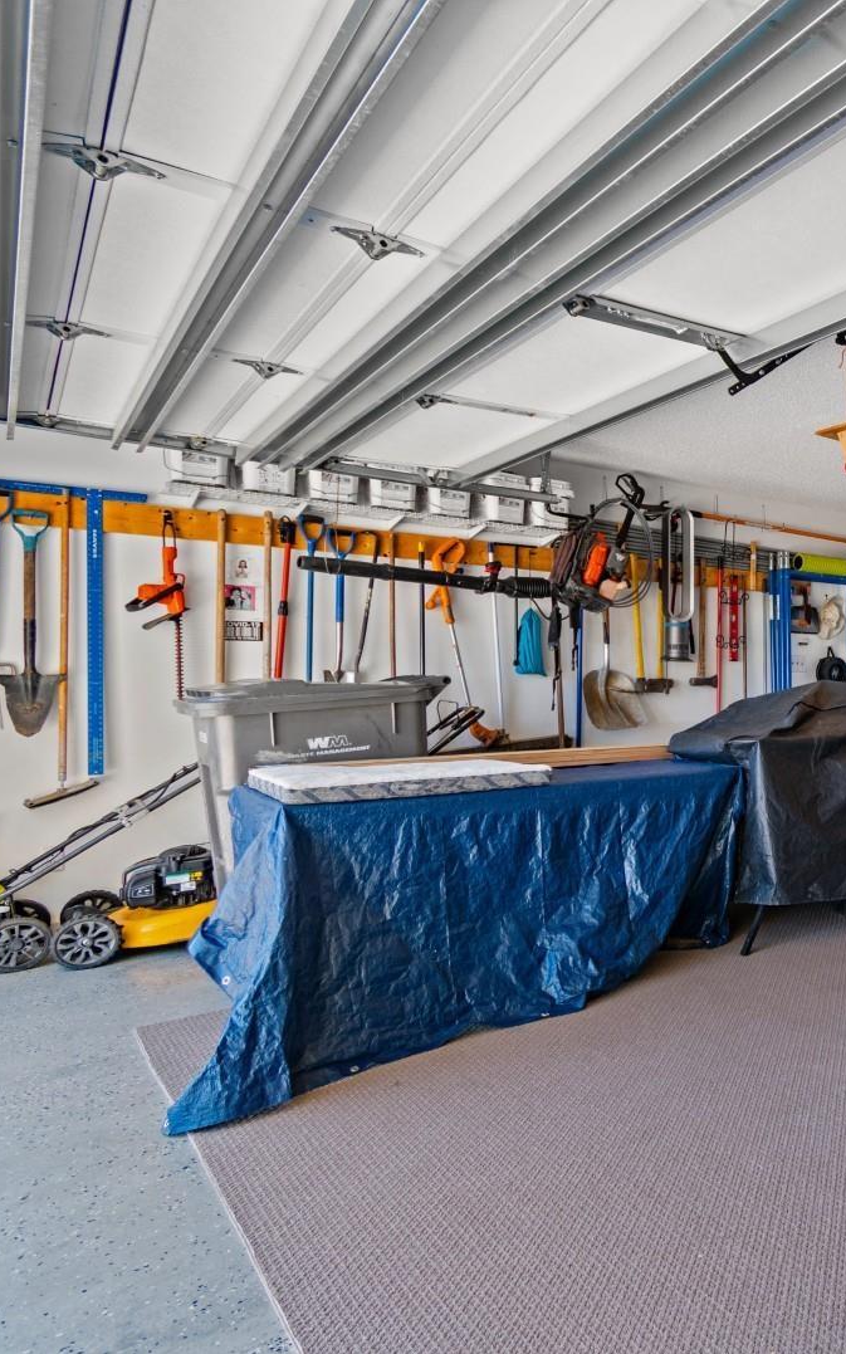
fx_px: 849
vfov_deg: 77.2
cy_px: 678
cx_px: 924
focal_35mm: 23
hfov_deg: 42.2
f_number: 4.5
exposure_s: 1/15
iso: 100
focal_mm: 10
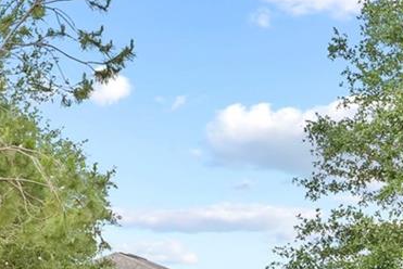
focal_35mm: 151
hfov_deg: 13.6
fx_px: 1692
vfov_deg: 8.9
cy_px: 362
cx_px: 189
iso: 100
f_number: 8
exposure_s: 1/15
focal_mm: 35
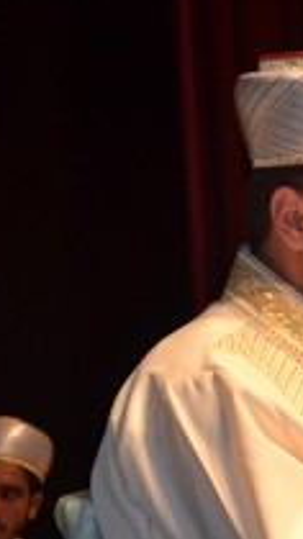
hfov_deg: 4.4
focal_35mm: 276
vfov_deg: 7.8
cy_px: 476
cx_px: 457
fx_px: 3941
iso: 400
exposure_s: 1/60
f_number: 5.6
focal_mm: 55
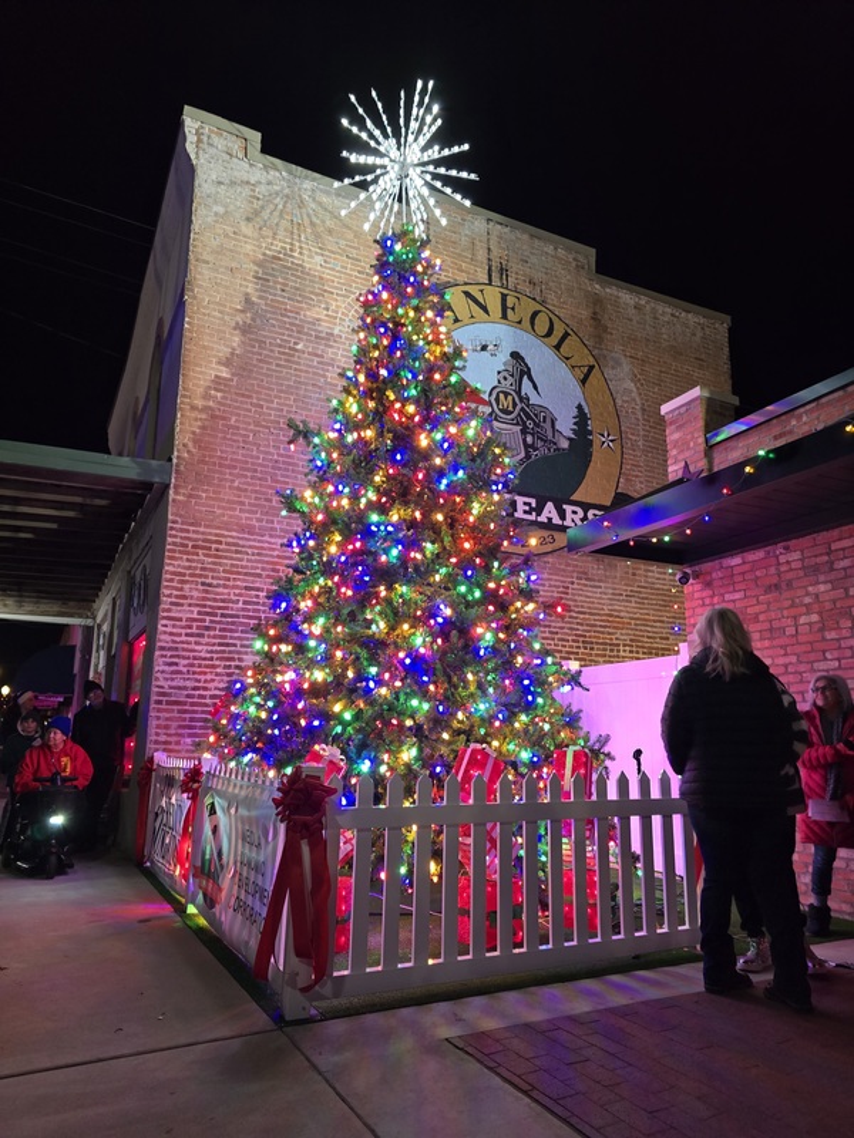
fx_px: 757
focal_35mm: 23
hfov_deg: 58.9
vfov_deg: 73.9
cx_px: 427
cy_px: 569
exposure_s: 1/60
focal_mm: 6.3
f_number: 1.7
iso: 800
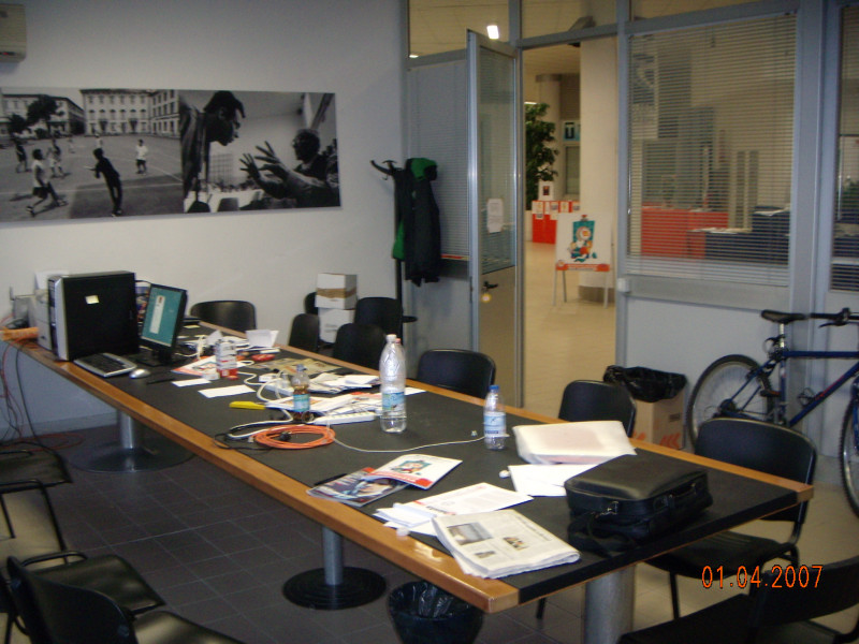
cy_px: 322
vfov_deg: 37.7
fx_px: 943
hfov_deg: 49.0
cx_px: 430
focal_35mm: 38
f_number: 3.5
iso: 200
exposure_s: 1/20.3
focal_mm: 6.4
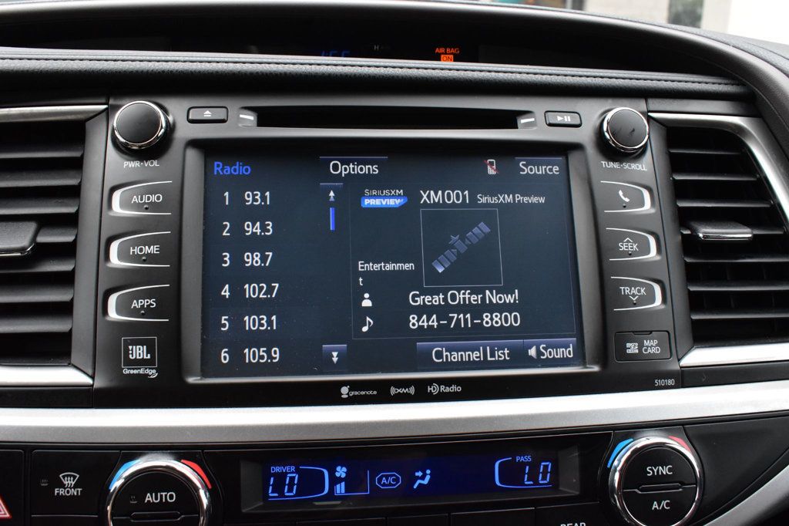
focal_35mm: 33
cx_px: 394
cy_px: 263
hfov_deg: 57.2
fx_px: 723
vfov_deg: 39.9
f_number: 10
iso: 2500
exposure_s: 1/200
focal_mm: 22
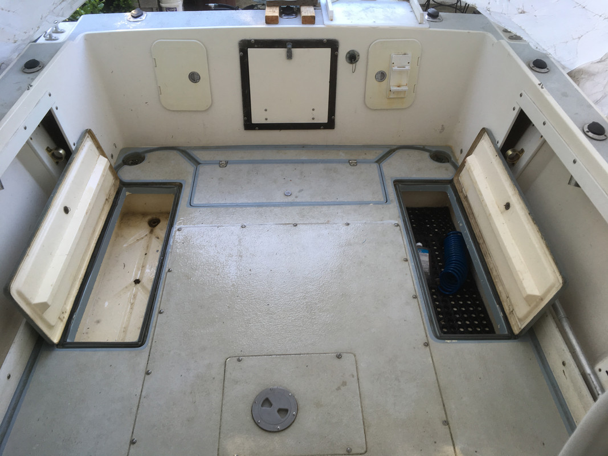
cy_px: 228
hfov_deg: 61.7
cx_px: 304
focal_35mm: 29
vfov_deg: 48.2
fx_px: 509
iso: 25
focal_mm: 4.15
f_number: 2.2
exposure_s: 1/60
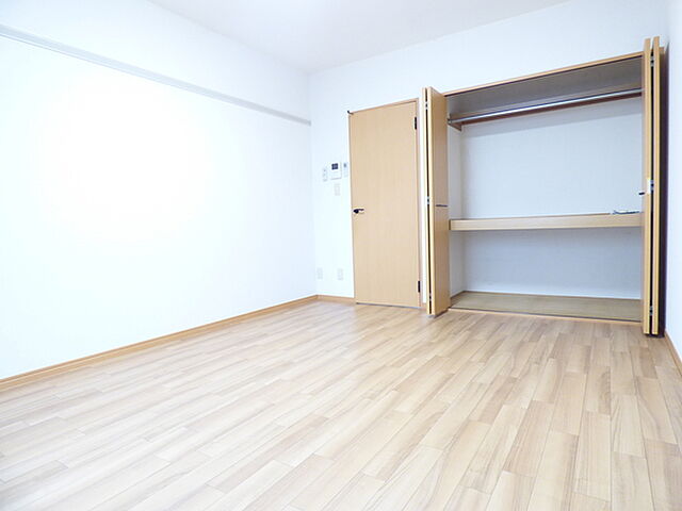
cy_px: 256
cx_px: 341
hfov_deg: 81.7
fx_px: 394
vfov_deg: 66.0
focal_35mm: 20
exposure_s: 1/20
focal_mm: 3.58
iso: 400
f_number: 2.8
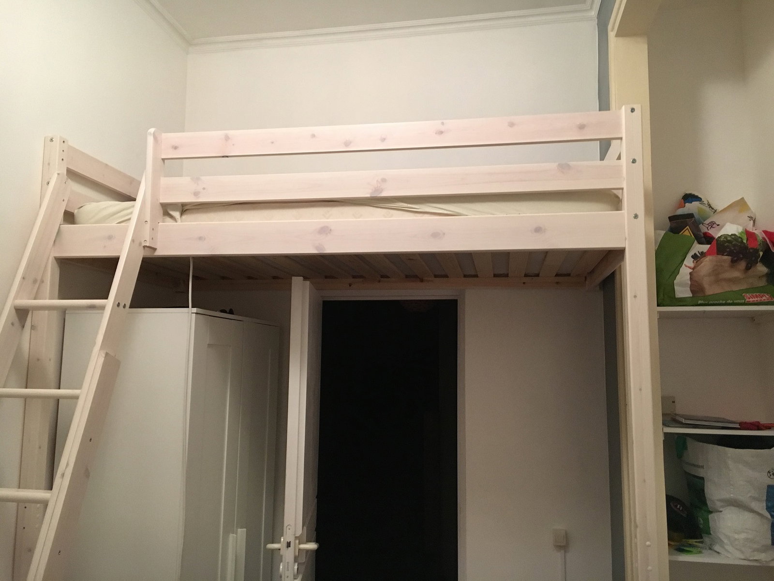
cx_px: 387
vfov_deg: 48.2
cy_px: 290
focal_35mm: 29
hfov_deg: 61.7
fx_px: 648
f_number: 2.2
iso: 200
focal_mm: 4.15
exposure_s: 1/17
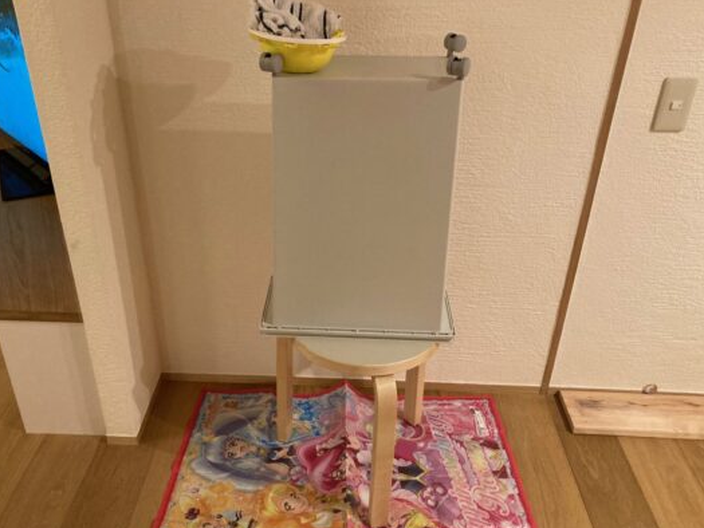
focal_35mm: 32
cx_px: 325
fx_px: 651
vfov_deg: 44.2
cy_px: 267
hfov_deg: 56.7
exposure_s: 1/50
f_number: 1.8
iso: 320
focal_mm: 3.99
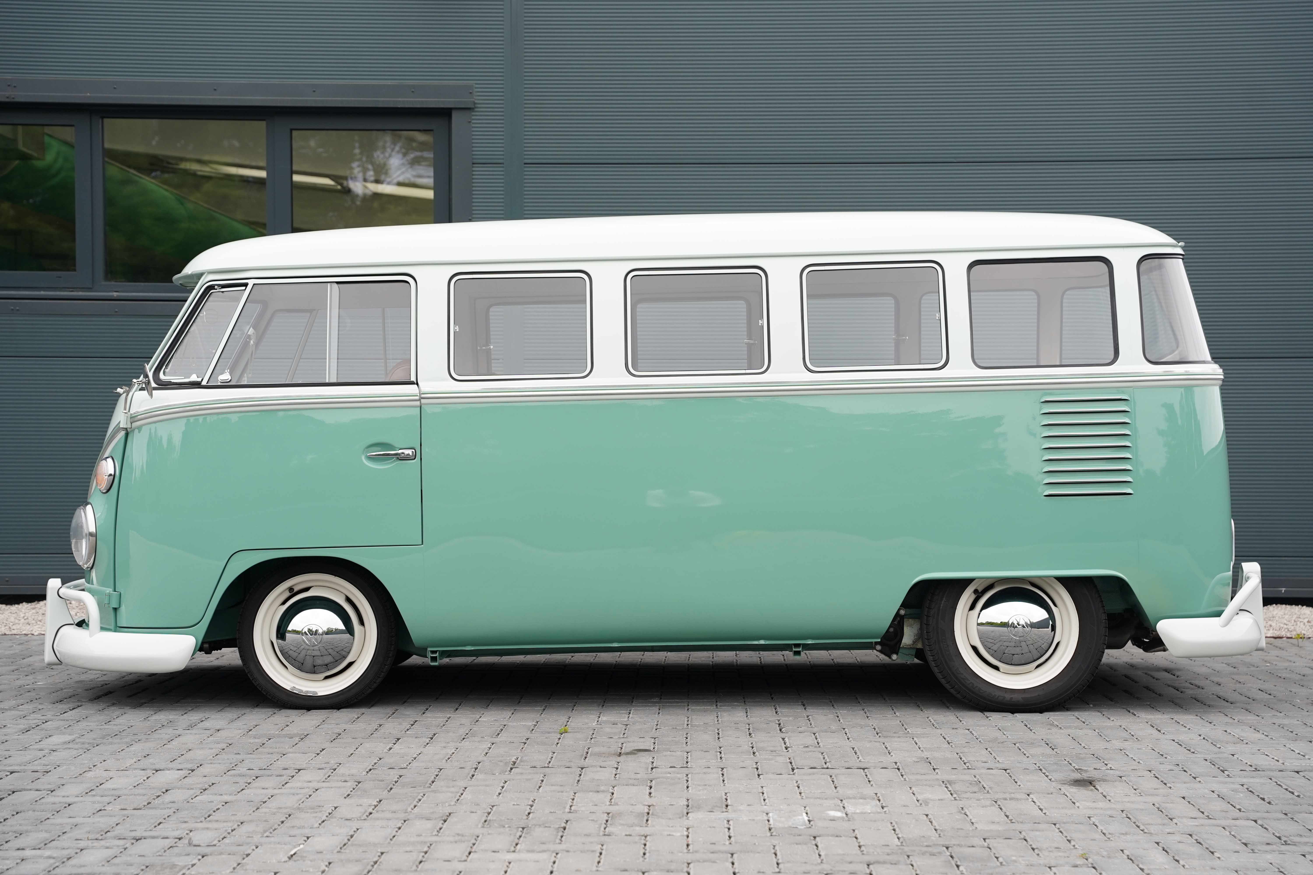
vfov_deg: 23.4
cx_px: 656
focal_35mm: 58
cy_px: 438
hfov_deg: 34.5
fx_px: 2112
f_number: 4.5
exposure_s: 1/160
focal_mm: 57.9
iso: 500
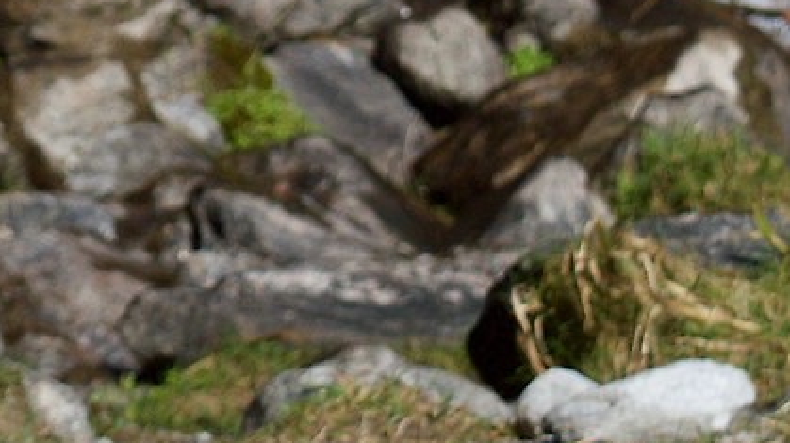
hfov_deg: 6.3
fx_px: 7159
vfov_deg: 3.5
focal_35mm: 342
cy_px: -453
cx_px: -158
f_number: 5
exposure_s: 1/2000
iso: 180
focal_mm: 38
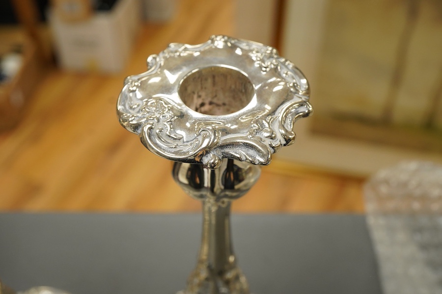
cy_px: 147
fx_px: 552
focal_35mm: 45
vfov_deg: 29.9
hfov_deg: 43.6
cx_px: 221
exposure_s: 1/125
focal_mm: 30
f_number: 11
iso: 1600
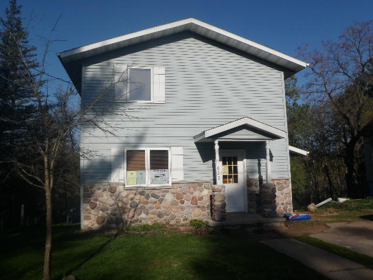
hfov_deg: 63.4
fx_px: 302
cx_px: 186
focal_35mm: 28
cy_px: 140
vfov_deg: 49.7
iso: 50
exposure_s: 1/400
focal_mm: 5
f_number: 5
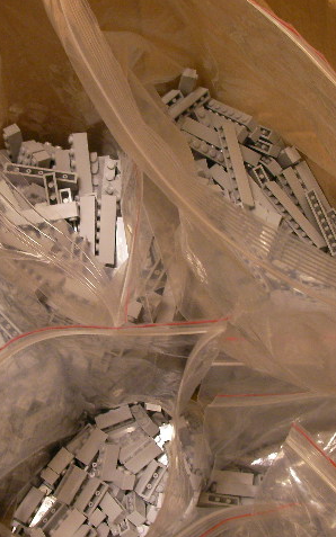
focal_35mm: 54
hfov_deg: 23.8
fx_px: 791
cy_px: 269
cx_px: 100
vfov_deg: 37.5
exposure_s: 1/4.9
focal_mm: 6.3
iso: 200
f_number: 3.5
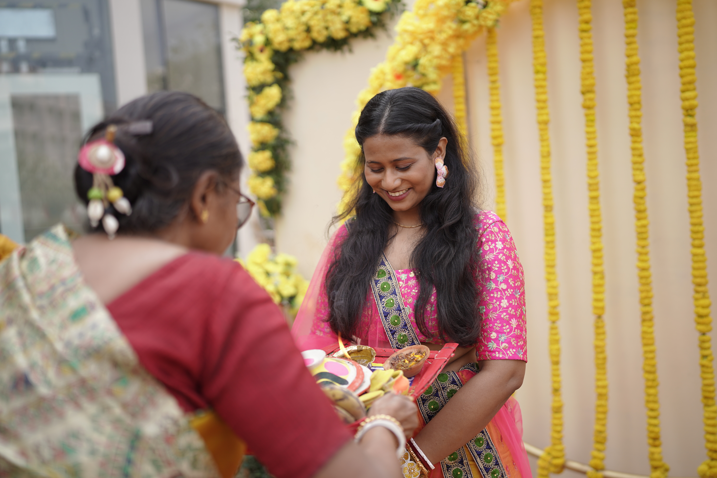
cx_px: 358
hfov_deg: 54.4
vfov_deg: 37.9
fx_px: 697
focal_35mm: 35
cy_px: 239
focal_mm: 35
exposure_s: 1/2000
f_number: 1.4
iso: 125
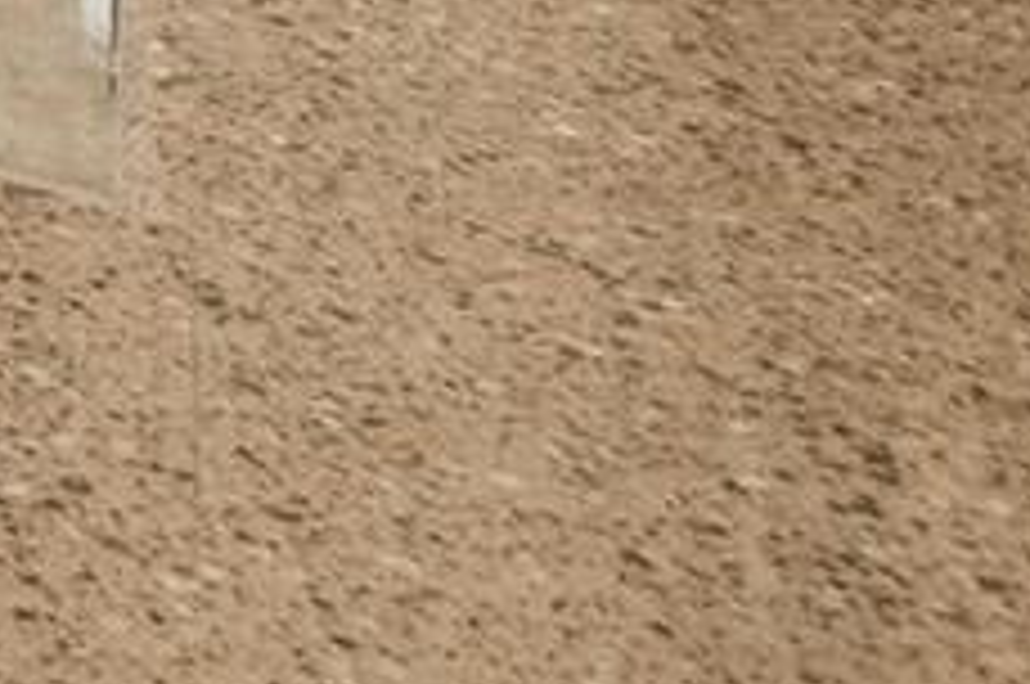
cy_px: -1494
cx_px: -1858
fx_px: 3000
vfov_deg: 9.5
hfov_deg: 12.1
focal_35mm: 105
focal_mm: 10
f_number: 7.1
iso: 100
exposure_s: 1/30
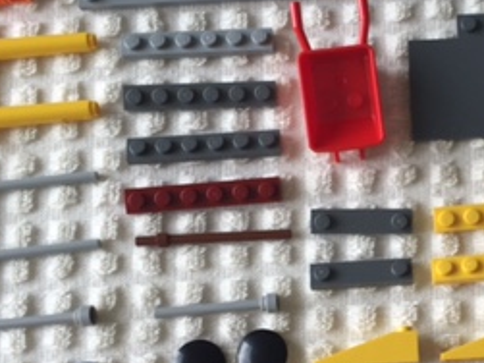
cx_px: 471
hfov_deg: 25.2
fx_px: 1034
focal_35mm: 74
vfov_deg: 19.8
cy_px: 268
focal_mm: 4.15
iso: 32
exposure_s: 1/120
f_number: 2.2
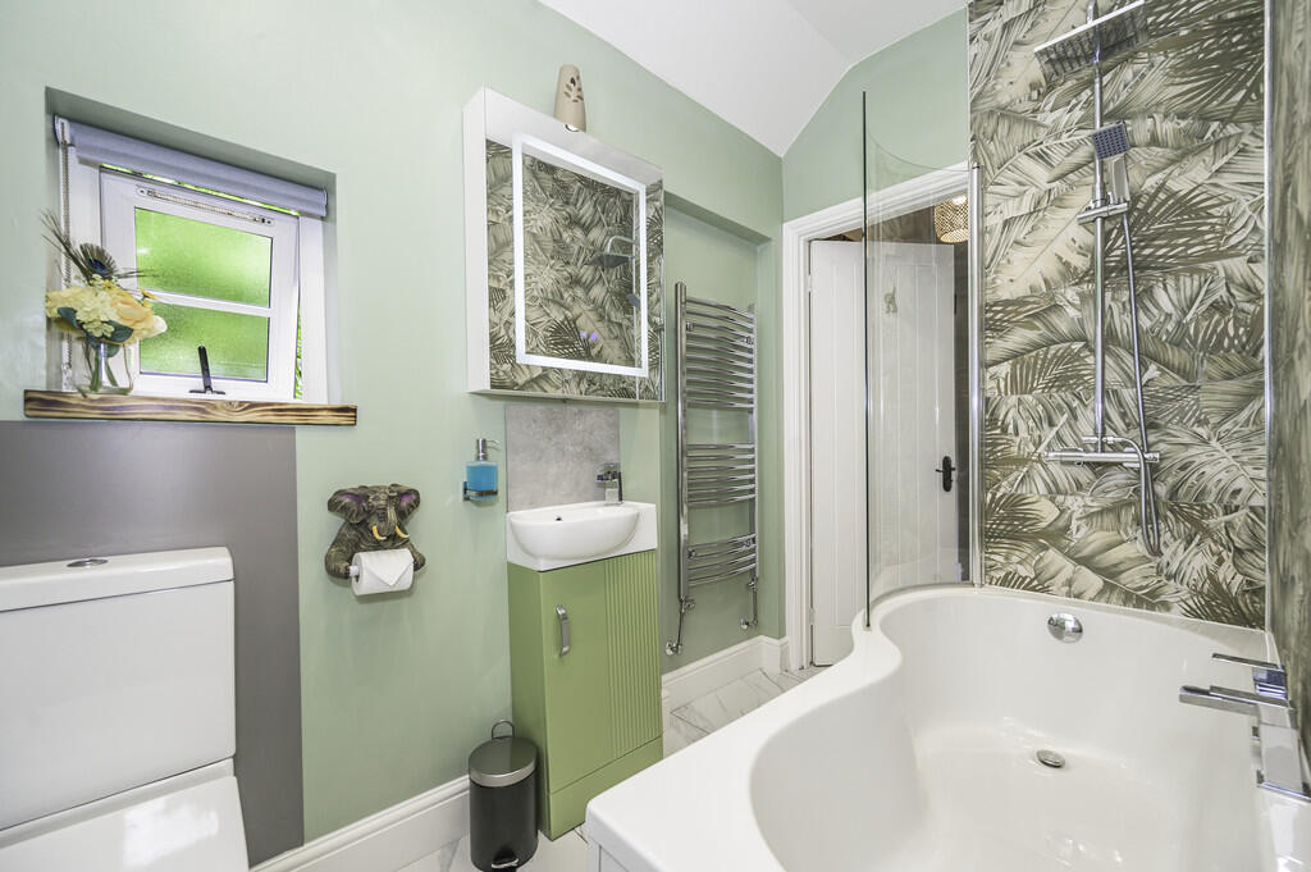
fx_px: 509
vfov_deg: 81.1
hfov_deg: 104.3
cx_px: 656
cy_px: 436
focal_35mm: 14
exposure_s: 1/125
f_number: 6.3
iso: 320
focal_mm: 14
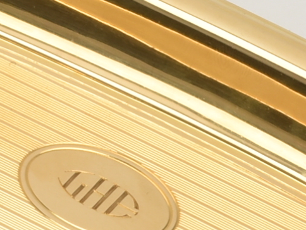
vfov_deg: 3.0
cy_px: 170
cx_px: 98
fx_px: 4340
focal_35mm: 491
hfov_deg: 4.0
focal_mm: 55
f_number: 22
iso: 100
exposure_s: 1/160
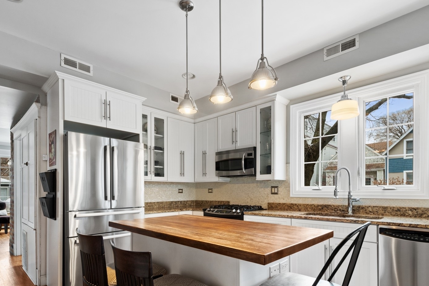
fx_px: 238
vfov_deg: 59.6
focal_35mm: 20
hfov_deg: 84.0
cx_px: 216
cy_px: 203
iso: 400
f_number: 10
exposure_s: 1
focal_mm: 14
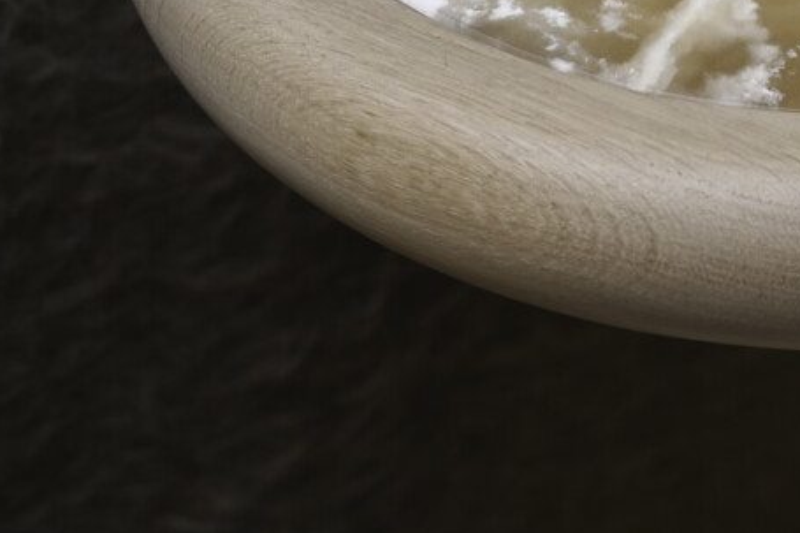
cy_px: 42
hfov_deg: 9.8
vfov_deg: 6.6
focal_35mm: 207
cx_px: 899
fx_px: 4598
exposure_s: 1/80
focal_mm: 58
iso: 100
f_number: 4
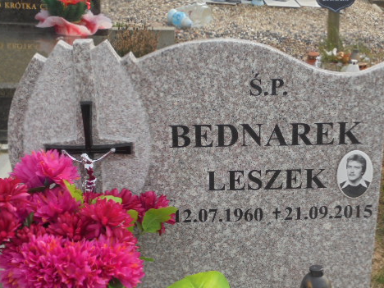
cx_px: 254
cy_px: 183
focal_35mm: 67
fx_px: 743
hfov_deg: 28.8
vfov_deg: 21.9
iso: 100
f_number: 4.8
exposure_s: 1/320
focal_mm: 8.9
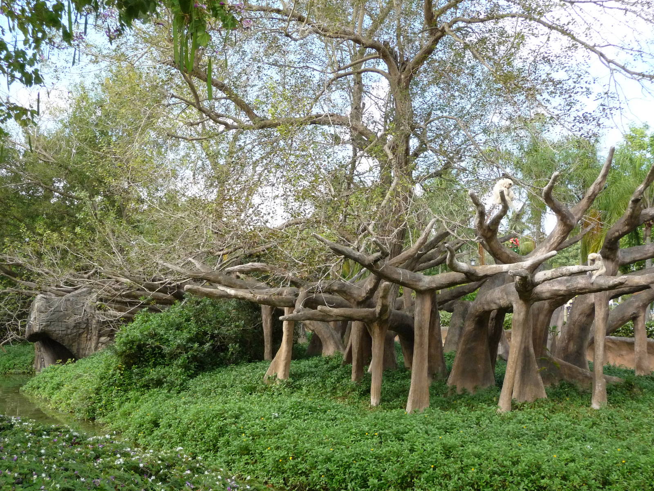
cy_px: 246
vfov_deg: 36.0
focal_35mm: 40
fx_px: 756
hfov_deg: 46.8
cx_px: 327
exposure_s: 1/500
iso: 320
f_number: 3.9
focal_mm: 6.7
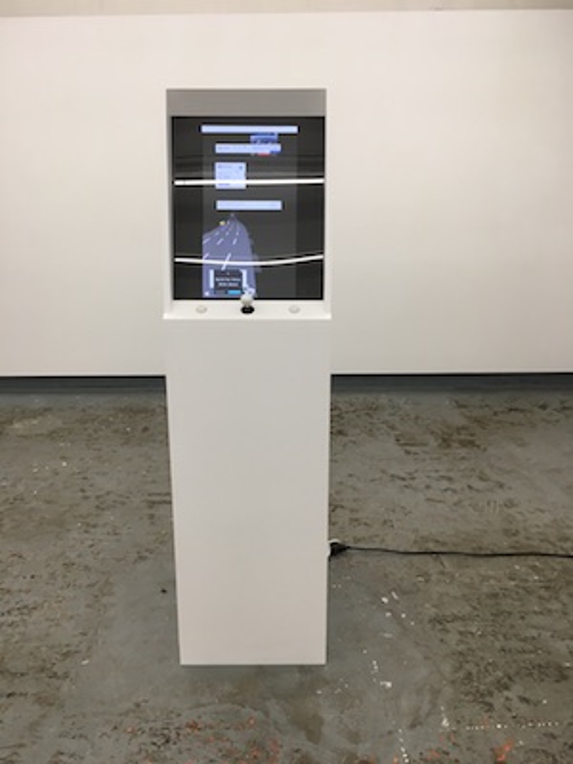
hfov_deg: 48.2
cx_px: 286
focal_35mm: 29
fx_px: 640
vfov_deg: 61.7
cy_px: 382
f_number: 2.2
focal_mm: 4.15
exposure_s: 1/33
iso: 32
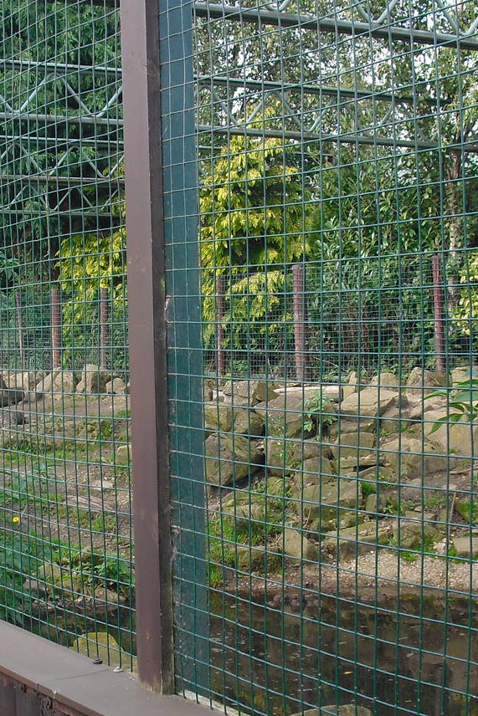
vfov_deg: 28.8
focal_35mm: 70
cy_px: 399
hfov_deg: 19.4
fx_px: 1393
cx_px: 141
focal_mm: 6.3
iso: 100
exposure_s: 1/200
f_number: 3.1
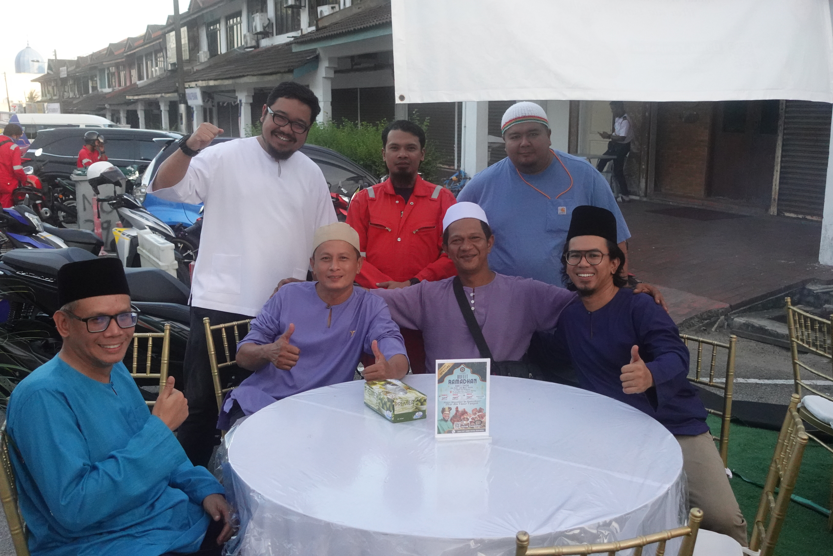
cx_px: 416
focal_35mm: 35
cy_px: 278
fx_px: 810
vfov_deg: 37.9
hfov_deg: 54.4
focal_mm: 13.4
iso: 2500
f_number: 2.8
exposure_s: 1/320
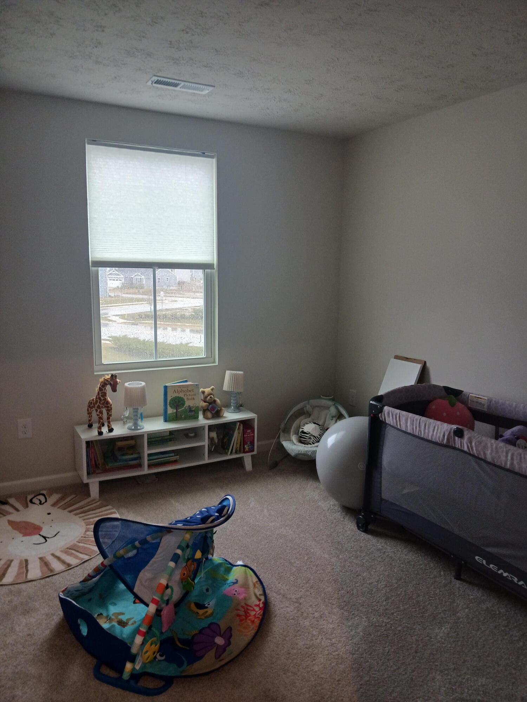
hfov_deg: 51.4
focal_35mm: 27
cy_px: 351
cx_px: 264
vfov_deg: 65.3
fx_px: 548
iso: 200
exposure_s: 1/40
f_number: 1.8
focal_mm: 4
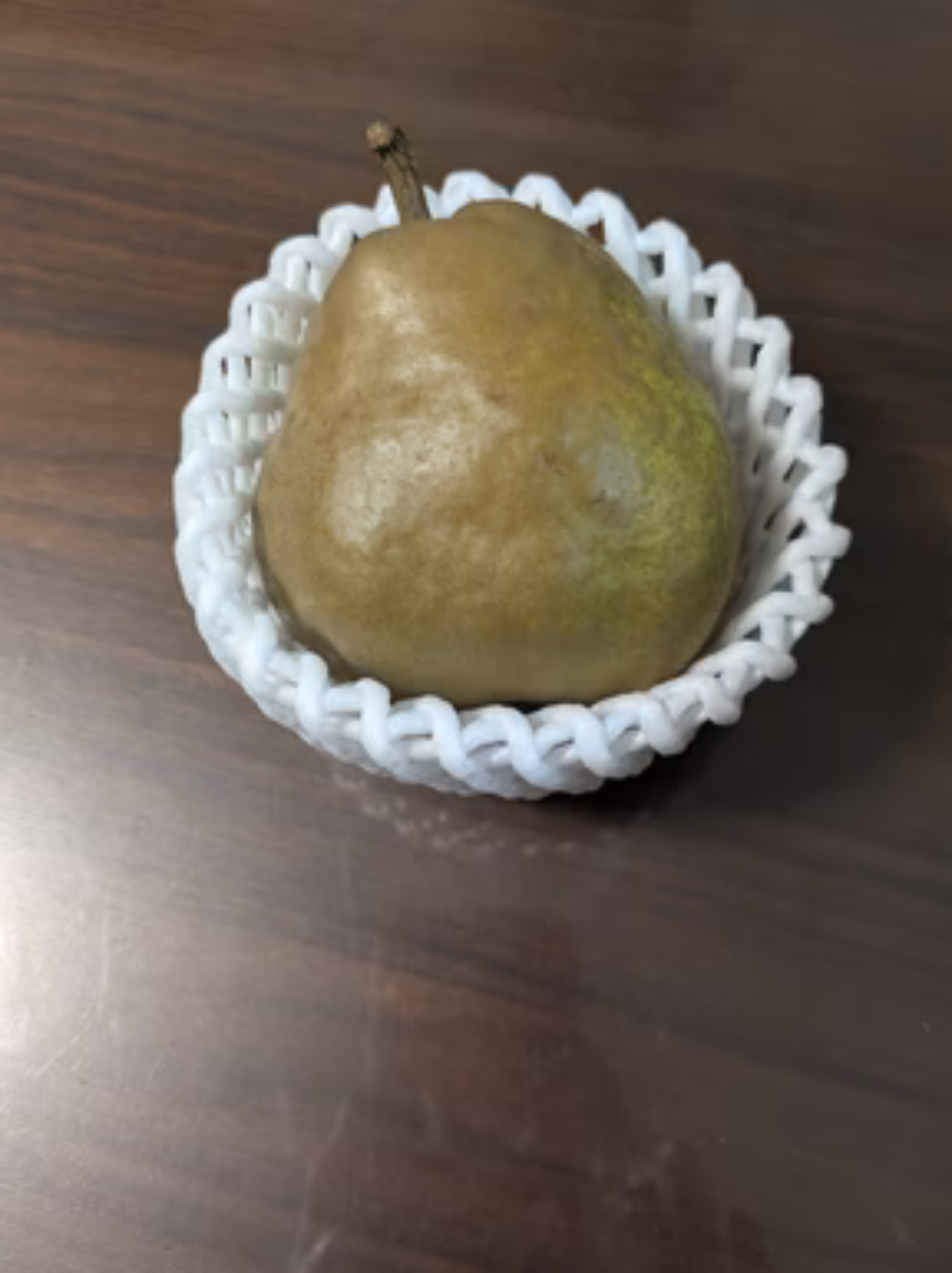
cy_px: 635
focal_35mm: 26
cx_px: 486
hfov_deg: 53.0
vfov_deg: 67.4
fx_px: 955
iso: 219
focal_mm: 5.43
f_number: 1.89
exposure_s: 1/33.3
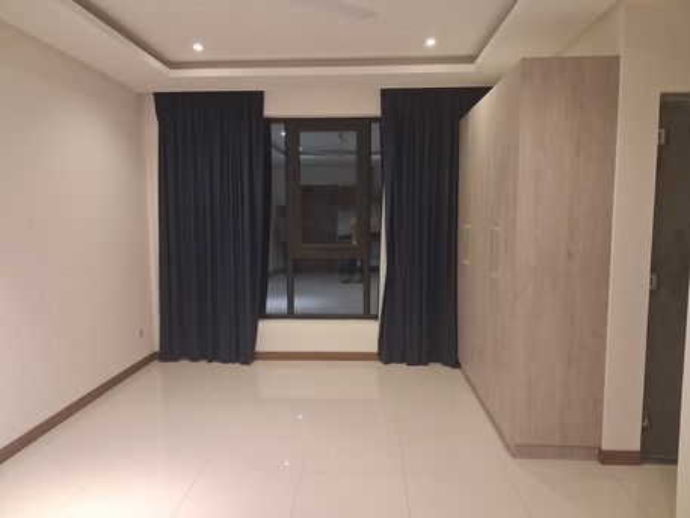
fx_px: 538
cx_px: 345
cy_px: 259
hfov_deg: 65.3
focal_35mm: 27
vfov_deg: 51.4
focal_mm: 4
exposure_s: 1/33
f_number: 1.8
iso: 640
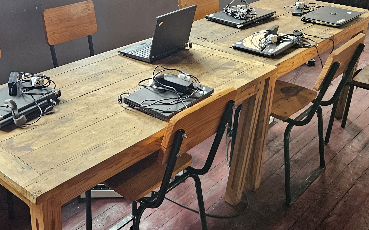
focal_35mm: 45
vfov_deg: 28.5
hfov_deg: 44.0
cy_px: 88
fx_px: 453
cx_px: 135
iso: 200
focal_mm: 5.4
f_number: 1.8
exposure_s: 1/120
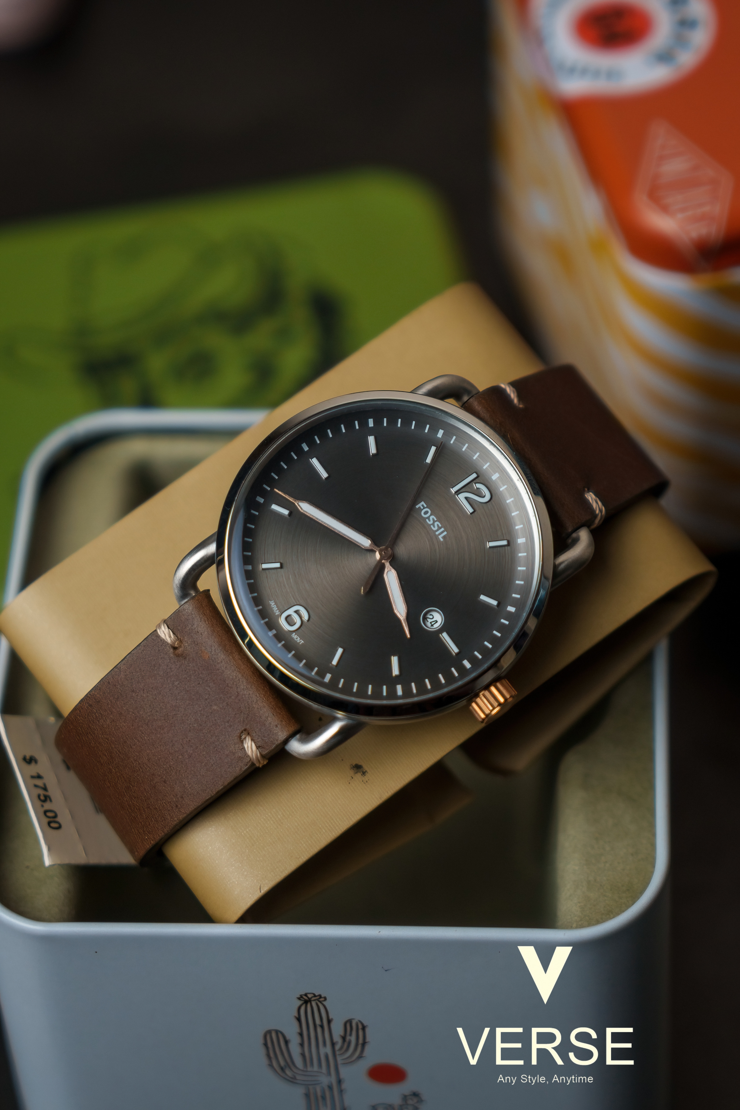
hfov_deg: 13.0
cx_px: 370
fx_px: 3237
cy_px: 555
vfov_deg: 19.5
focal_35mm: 105
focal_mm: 70
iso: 160
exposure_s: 1/60
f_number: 4
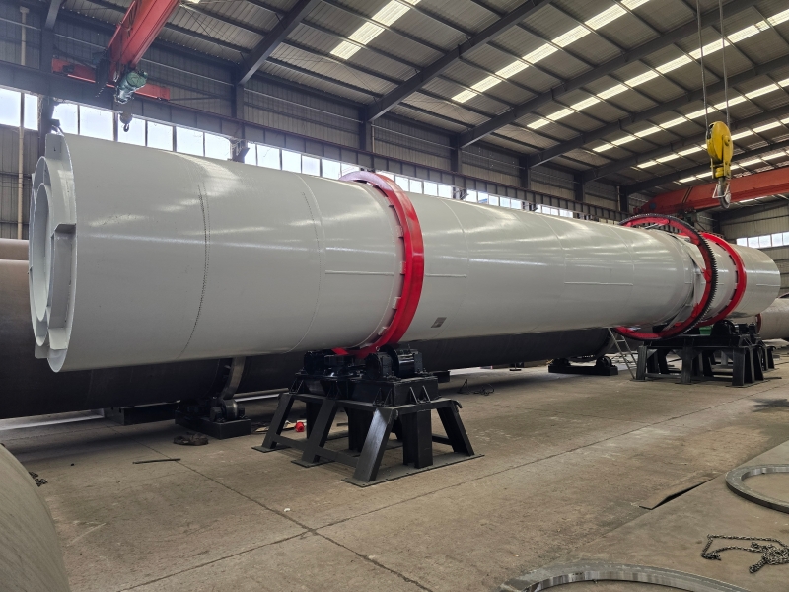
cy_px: 296
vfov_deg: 58.9
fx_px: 524
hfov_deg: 73.9
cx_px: 394
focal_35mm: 23
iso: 125
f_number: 1.7
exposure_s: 1/180
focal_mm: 6.3
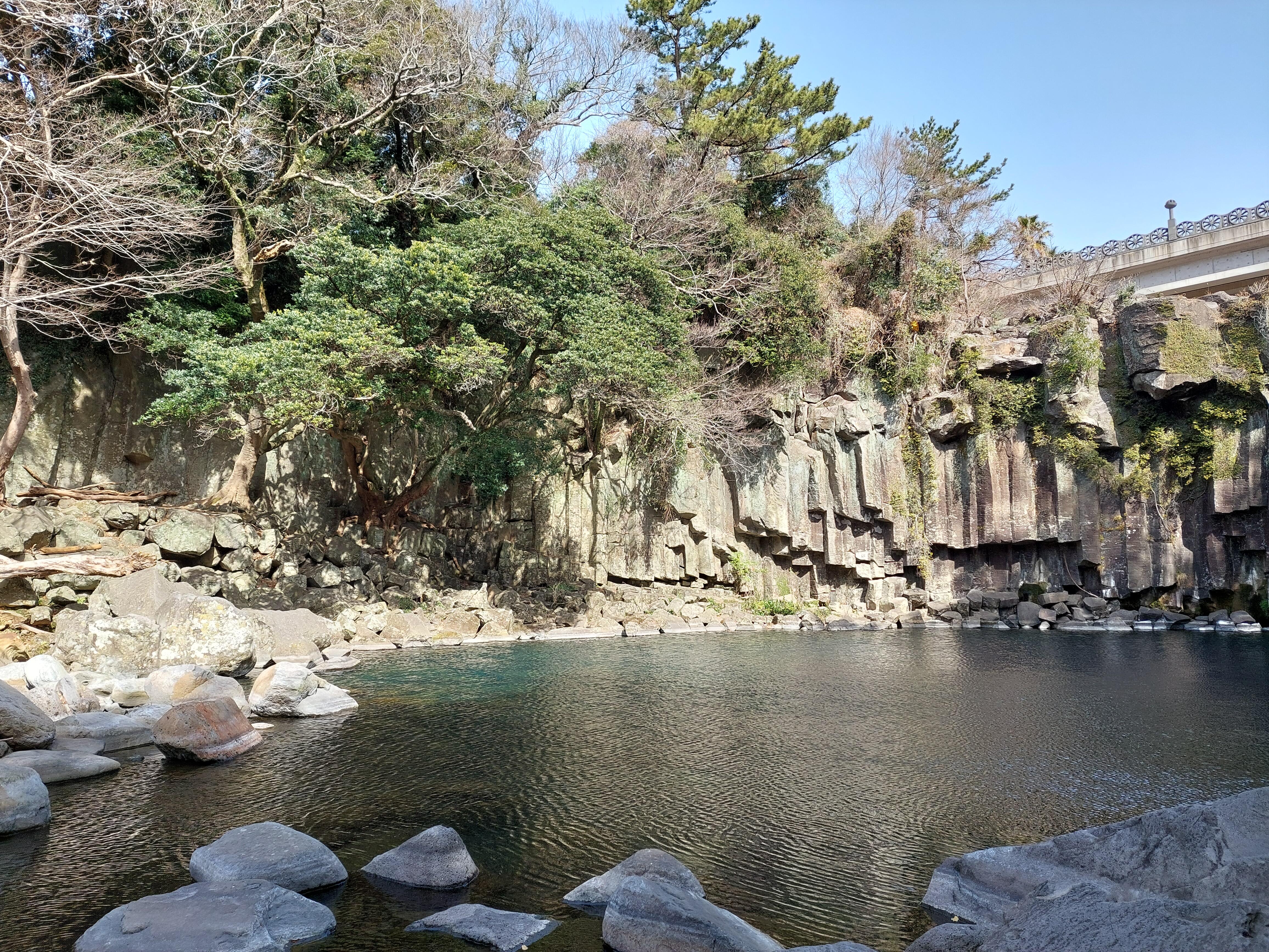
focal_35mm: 24
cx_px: 634
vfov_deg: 56.8
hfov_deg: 71.6
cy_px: 476
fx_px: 880
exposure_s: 1/376
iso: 40
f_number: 1.8
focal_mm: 5.23
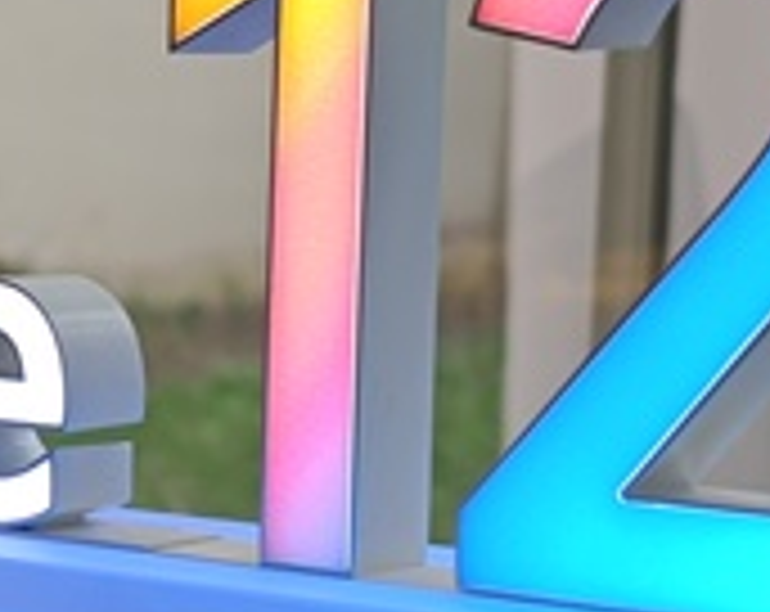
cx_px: -113
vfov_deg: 29.4
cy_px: 495
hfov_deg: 32.2
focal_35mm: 50
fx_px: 1137
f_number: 1.65
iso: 54
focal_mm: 6.14
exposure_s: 1/100
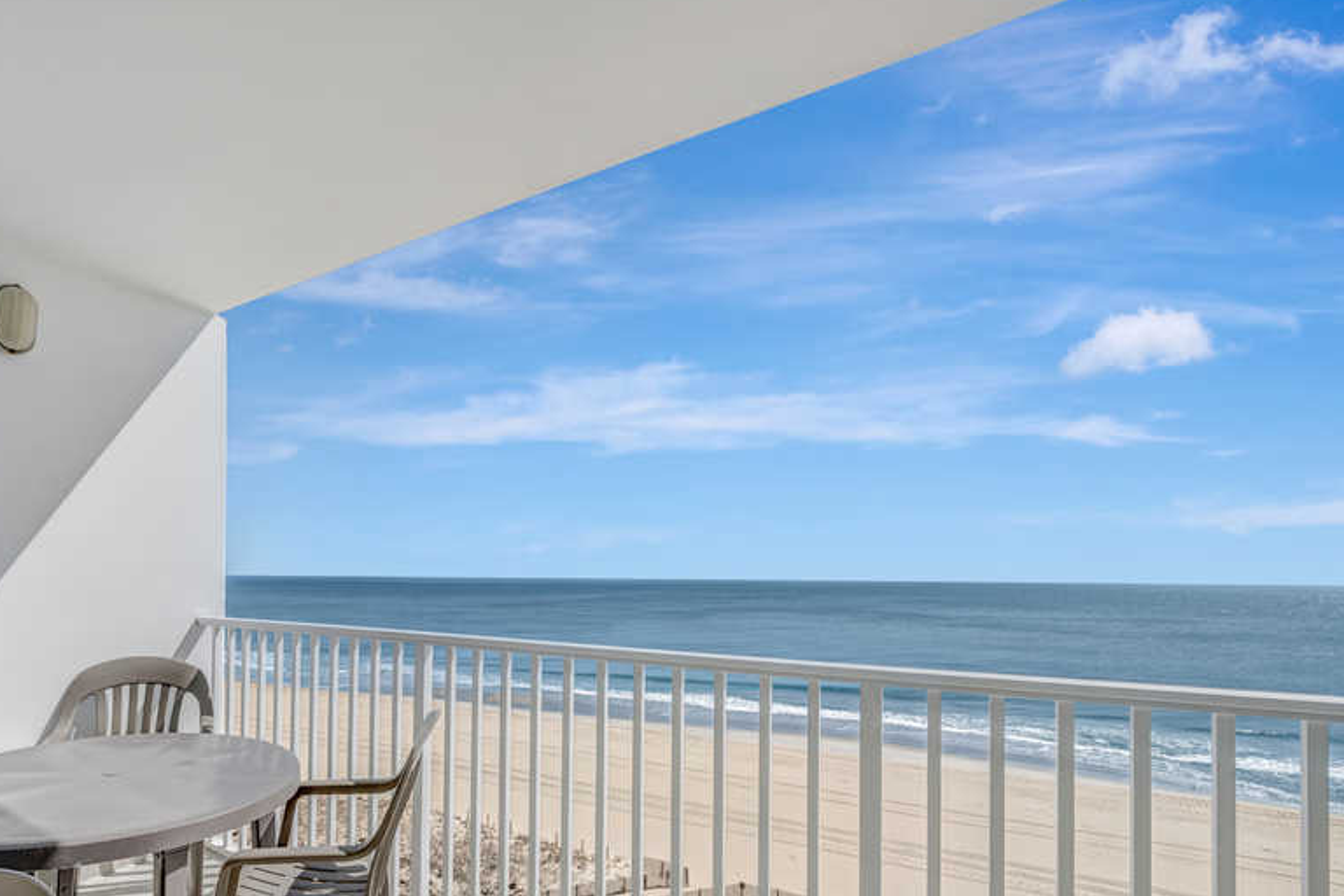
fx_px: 597
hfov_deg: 95.4
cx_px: 536
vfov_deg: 72.3
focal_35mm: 16
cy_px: 571
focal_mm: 12
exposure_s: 1/1600
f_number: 8
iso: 320
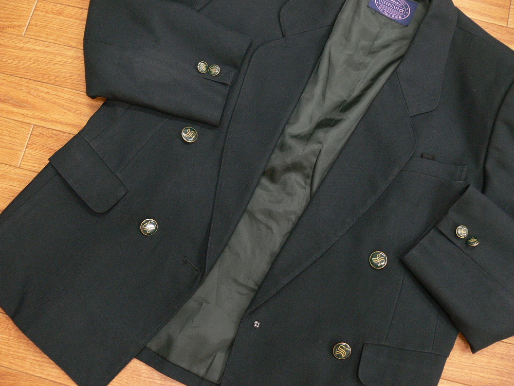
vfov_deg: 40.7
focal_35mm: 35
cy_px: 193
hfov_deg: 52.6
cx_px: 257
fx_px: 520
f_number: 2.8
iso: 200
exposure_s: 1/15
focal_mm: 7.4
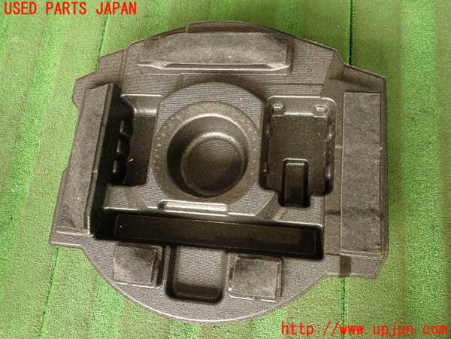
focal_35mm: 25
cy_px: 170
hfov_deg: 69.4
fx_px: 326
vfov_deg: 54.9
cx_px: 226
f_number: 2
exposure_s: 1/50
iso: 200
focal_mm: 4.5
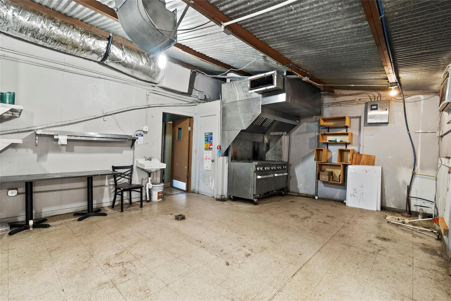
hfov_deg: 96.7
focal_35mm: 16
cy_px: 150
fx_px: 201
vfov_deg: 73.8
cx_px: 226
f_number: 8
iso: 250
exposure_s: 1.3
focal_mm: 16
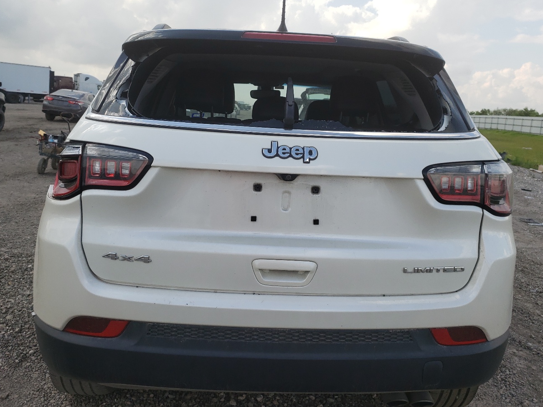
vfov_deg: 44.1
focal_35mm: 32
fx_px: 502
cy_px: 190
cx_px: 275
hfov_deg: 56.8
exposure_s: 1/2000
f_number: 1.5
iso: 50
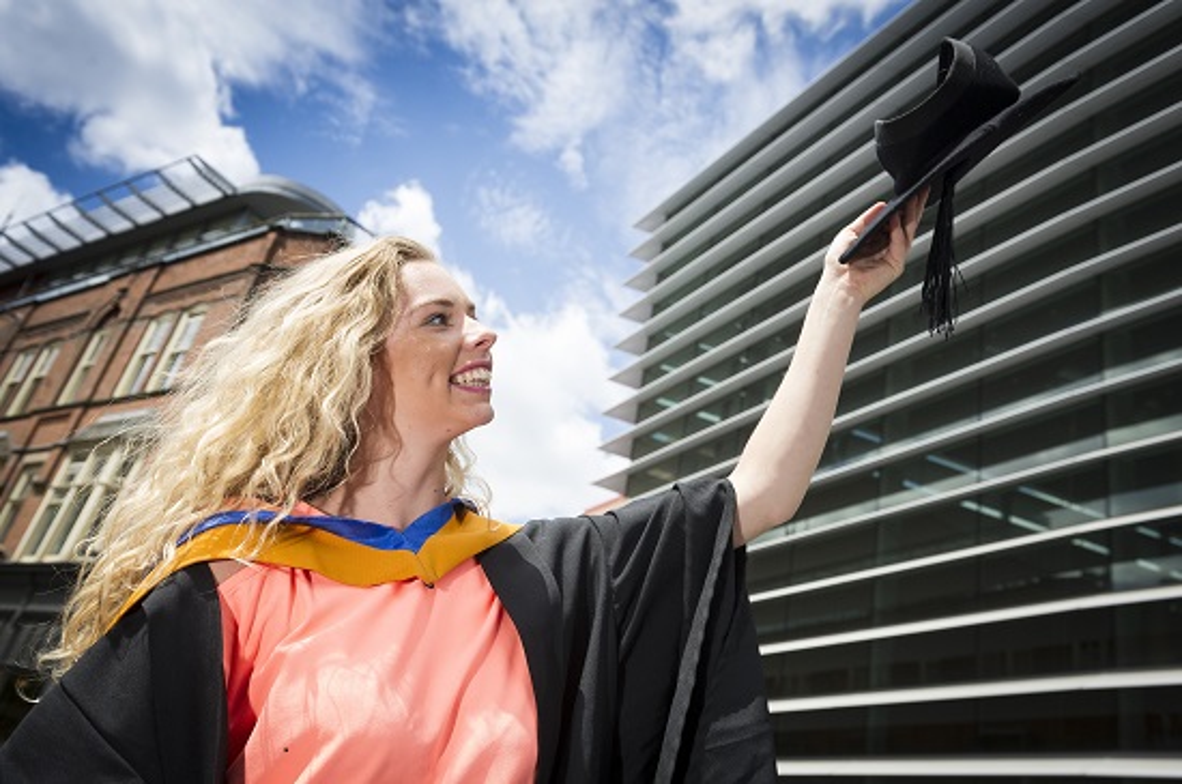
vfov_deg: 38.8
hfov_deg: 55.9
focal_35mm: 34
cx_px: 591
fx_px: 1115
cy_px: 392
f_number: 6.3
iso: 500
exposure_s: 1/1250
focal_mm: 34
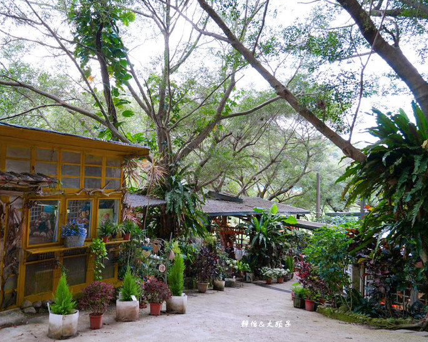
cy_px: 173
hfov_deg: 61.5
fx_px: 355
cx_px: 165
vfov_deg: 51.5
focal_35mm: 28
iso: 250
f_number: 4
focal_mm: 24
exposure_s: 1/30
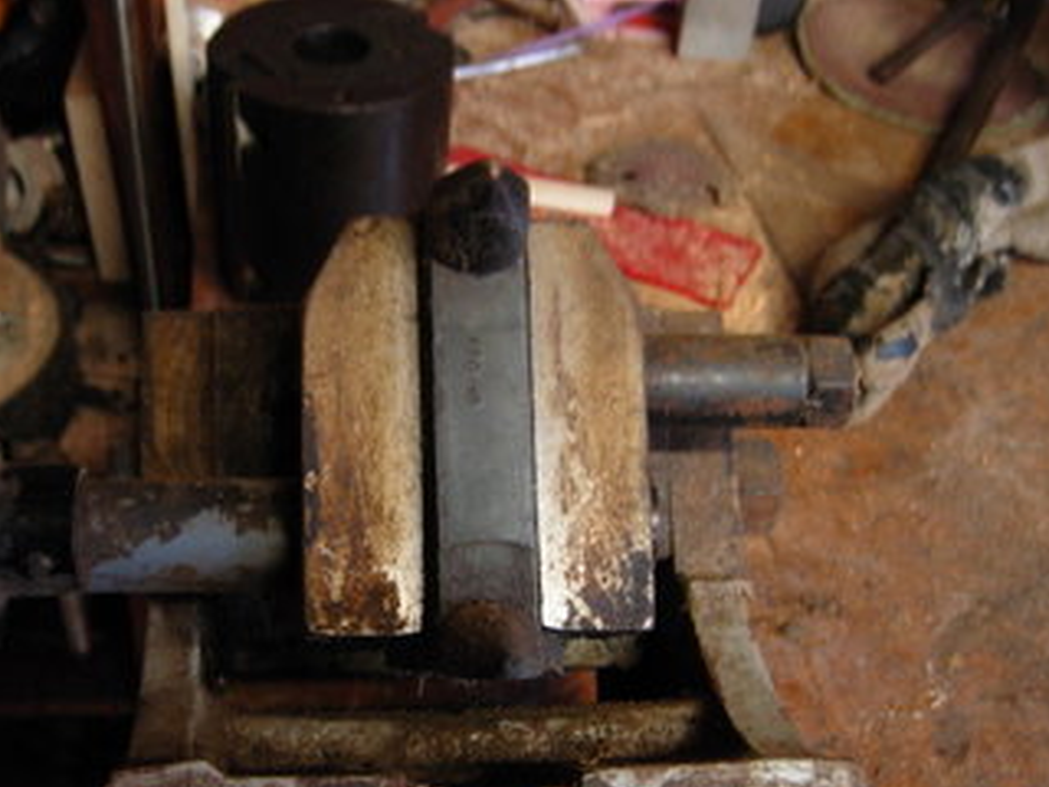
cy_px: 489
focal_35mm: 45
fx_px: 1364
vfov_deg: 32.0
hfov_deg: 41.9
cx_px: 433
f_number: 2.7
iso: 173
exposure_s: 1/4
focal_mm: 7.5
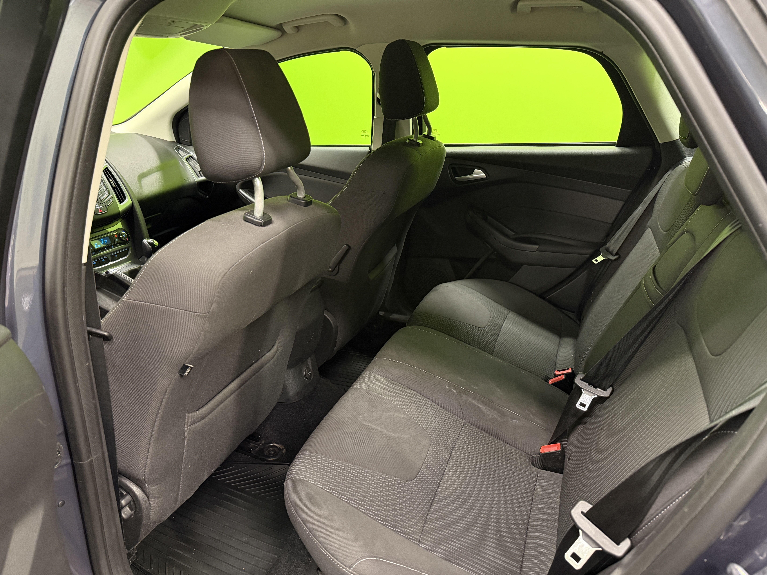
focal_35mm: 24
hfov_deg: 71.6
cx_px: 384
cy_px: 288
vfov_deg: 56.8
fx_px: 532
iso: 640
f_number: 1.78
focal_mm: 6.76
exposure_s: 1/33
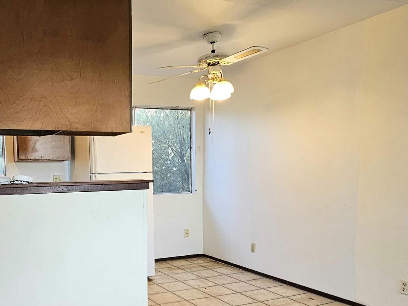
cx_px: 99
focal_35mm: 31
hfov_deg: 55.4
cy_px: 210
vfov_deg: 44.6
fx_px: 365
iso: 100
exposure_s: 1/60.2
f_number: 2.2
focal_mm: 2.2
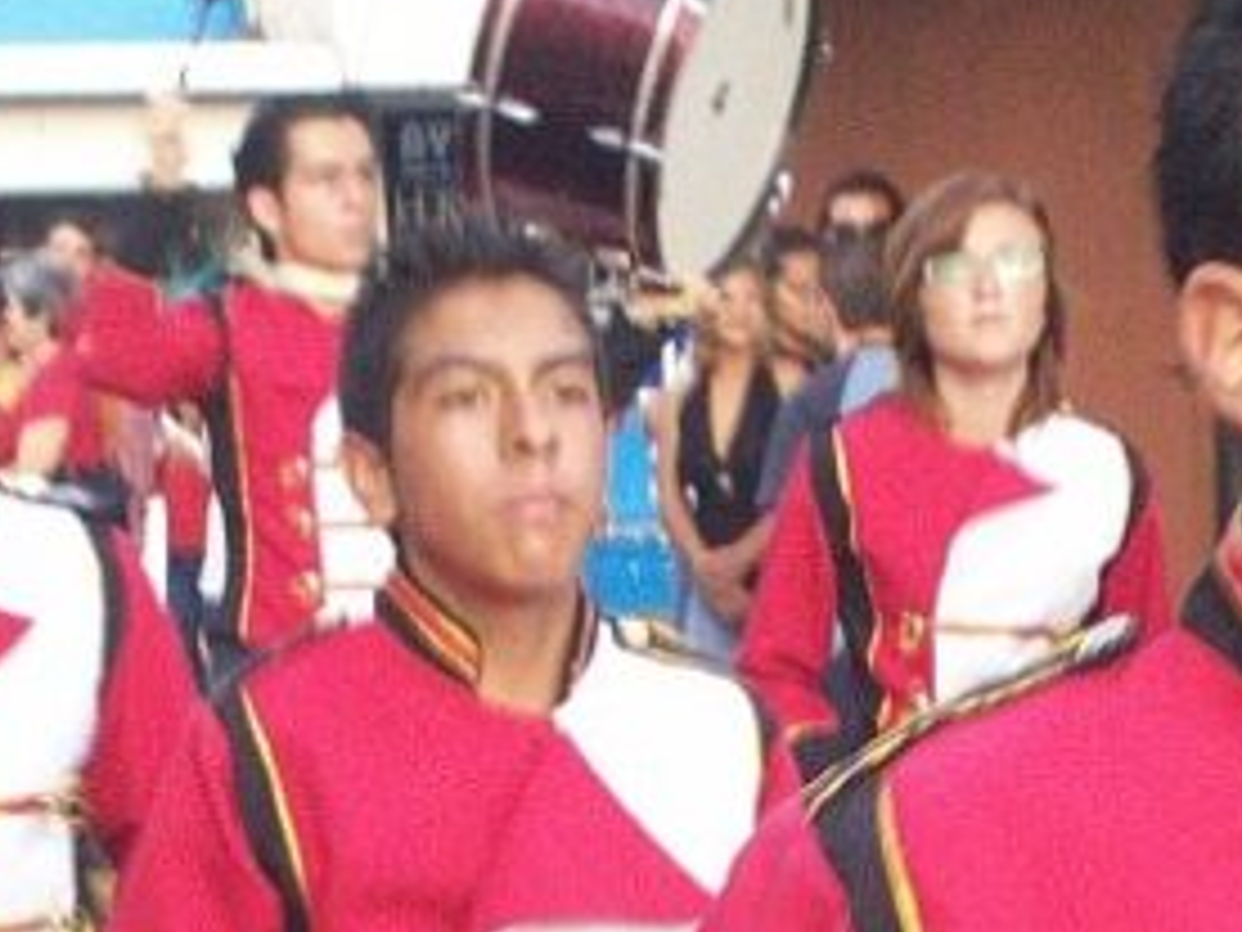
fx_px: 5274
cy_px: 1114
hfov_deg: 13.4
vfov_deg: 9.9
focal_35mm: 147
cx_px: 749
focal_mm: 6
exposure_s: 1/37.1
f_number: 4.5
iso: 140
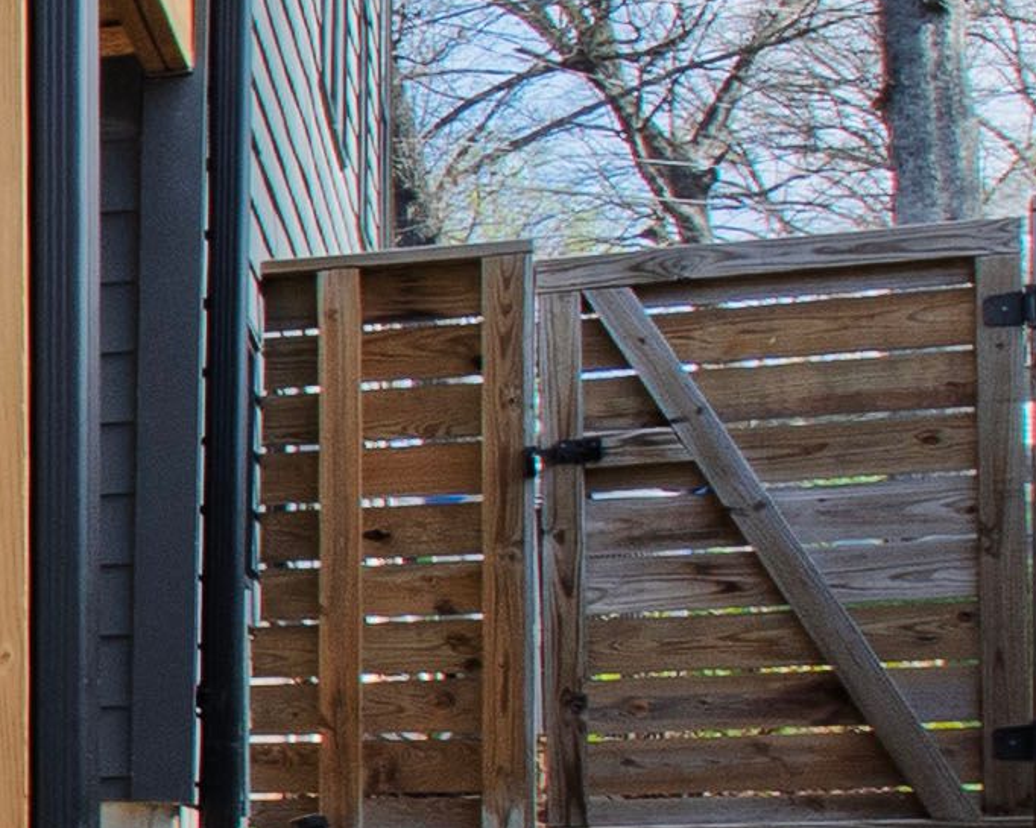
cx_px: -2127
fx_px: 3525
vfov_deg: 13.2
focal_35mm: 115
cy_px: 798
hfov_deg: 10.8
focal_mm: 10
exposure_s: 1/100
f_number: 8
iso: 100
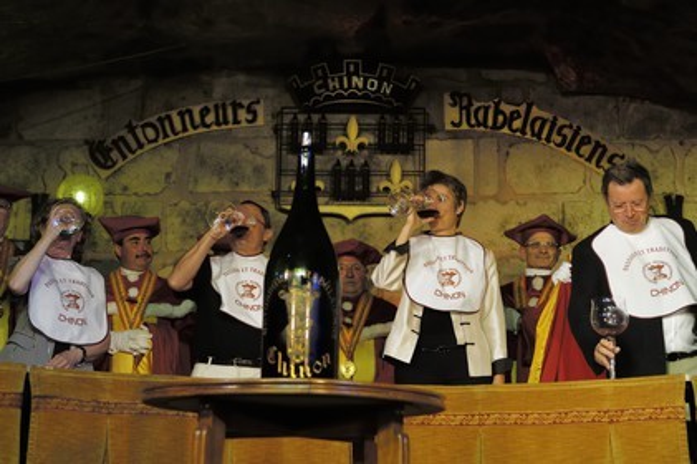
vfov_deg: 22.6
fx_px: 1161
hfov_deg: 33.4
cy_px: 232
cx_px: 348
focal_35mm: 60
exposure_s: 1/90
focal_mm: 40
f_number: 4
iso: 200
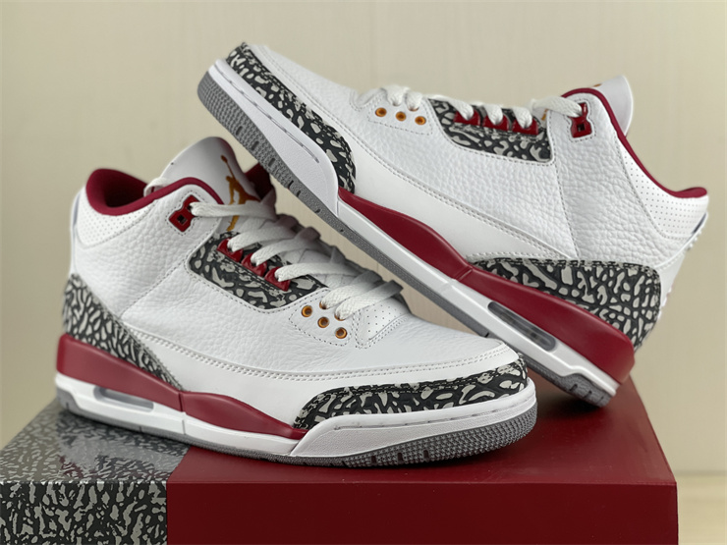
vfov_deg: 22.9
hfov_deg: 30.3
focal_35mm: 64
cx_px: 364
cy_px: 272
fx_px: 1344
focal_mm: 7.5
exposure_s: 1/100
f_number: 2.2
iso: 100
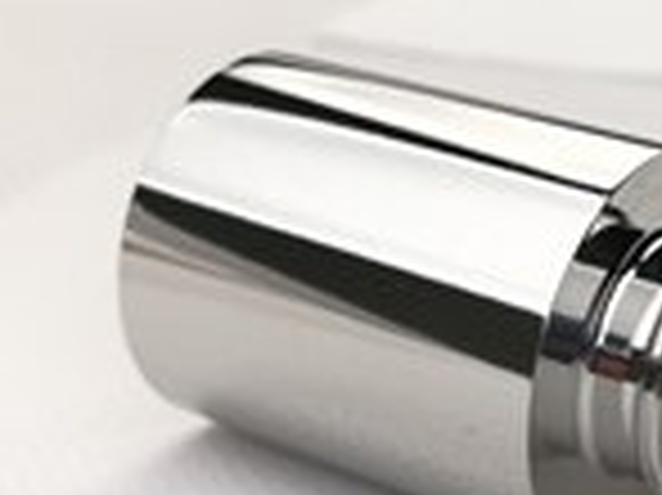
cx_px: 549
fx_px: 1758
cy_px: 173
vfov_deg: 16.0
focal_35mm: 92
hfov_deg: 21.0
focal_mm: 3.95
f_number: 1.8
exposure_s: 1/50
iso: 125
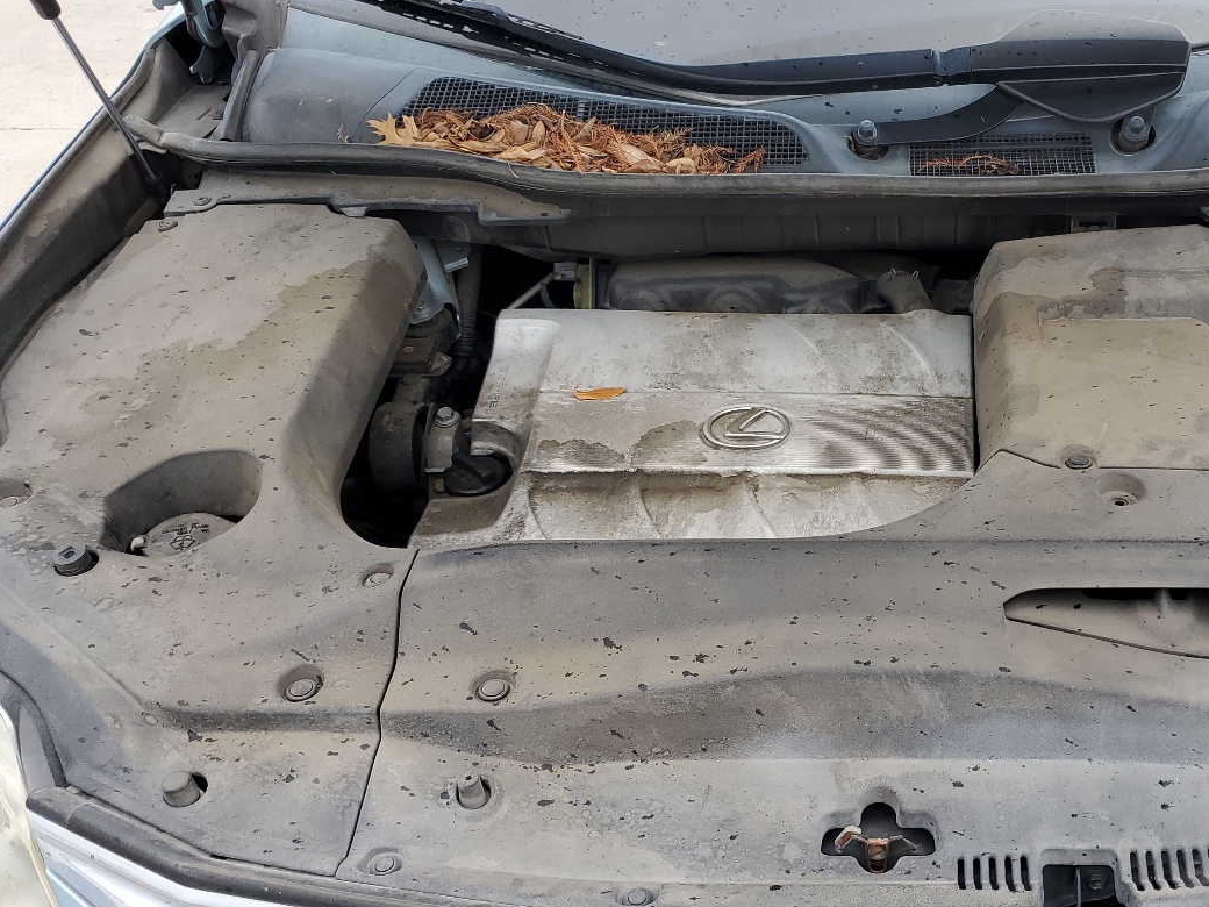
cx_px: 915
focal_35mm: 40
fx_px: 1397
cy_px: 449
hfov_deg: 45.1
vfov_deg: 36.0
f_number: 1.5
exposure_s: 1/625
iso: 50
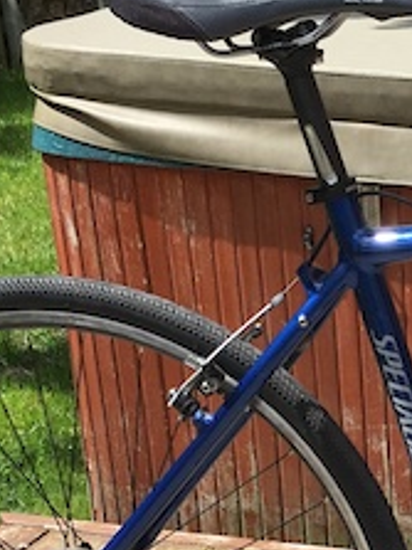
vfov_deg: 18.6
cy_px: 493
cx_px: 634
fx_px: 1652
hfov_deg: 13.3
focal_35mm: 104
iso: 32
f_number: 2.2
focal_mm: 4.15
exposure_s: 1/1412
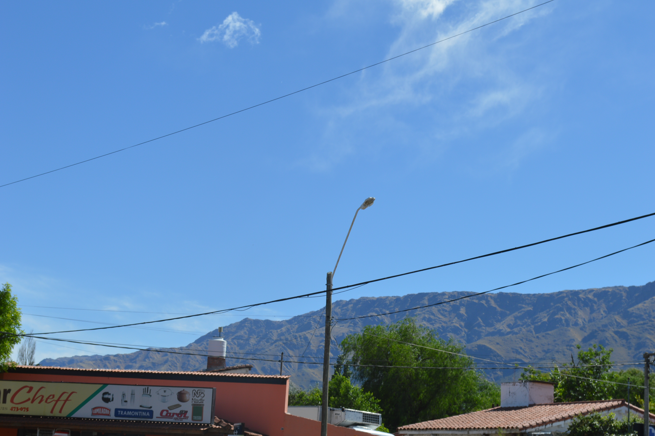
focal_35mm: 72
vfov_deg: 18.9
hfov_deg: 28.1
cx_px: 328
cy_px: 218
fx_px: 1309
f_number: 9
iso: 100
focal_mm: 48
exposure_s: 1/320
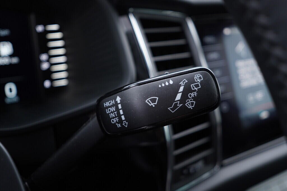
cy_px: 96
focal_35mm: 36
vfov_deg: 36.9
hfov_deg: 53.1
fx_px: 287
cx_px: 144
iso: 320
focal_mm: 24
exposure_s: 1/40
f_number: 2.8
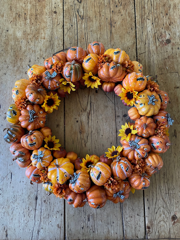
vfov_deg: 67.3
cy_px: 120
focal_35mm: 26
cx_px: 90
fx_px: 180
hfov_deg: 53.1
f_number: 1.6
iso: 250
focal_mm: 4.2
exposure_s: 1/60
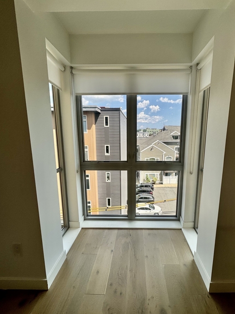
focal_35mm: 16
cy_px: 157
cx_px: 133
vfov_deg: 94.5
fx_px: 145
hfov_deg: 77.7
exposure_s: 1/749
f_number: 2.2
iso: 50
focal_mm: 2.22
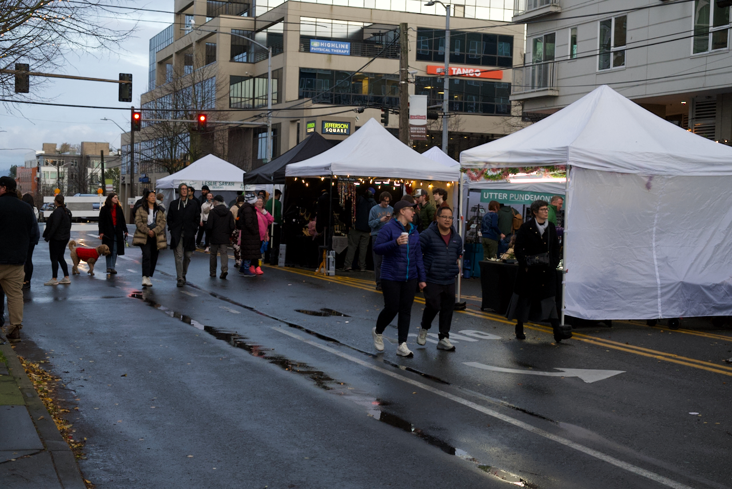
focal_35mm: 53
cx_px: 366
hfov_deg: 37.5
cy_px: 244
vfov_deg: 25.5
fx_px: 1078
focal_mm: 53
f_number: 9
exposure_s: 1/250
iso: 5000
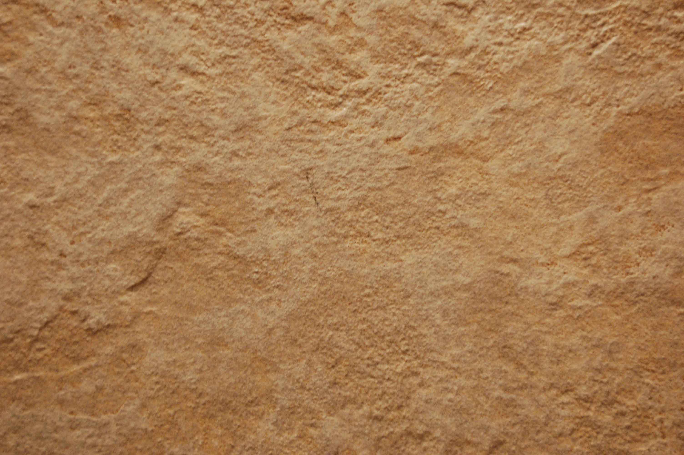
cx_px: 342
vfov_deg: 16.5
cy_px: 228
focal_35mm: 82
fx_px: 1566
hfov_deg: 24.6
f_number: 5.6
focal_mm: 55
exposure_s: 1/40
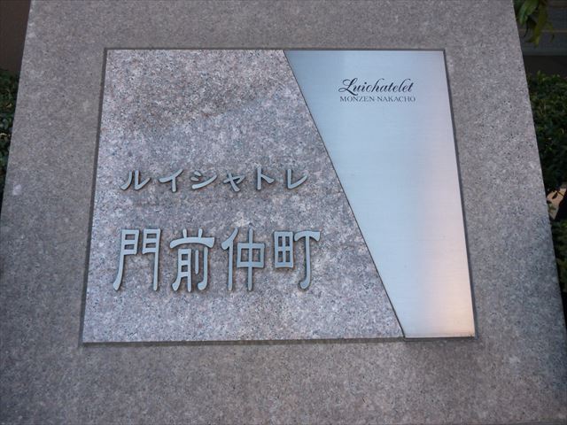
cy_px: 212
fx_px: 459
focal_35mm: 28
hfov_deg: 63.4
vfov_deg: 49.7
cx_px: 284
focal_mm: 5
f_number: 3.1
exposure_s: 1/100
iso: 100
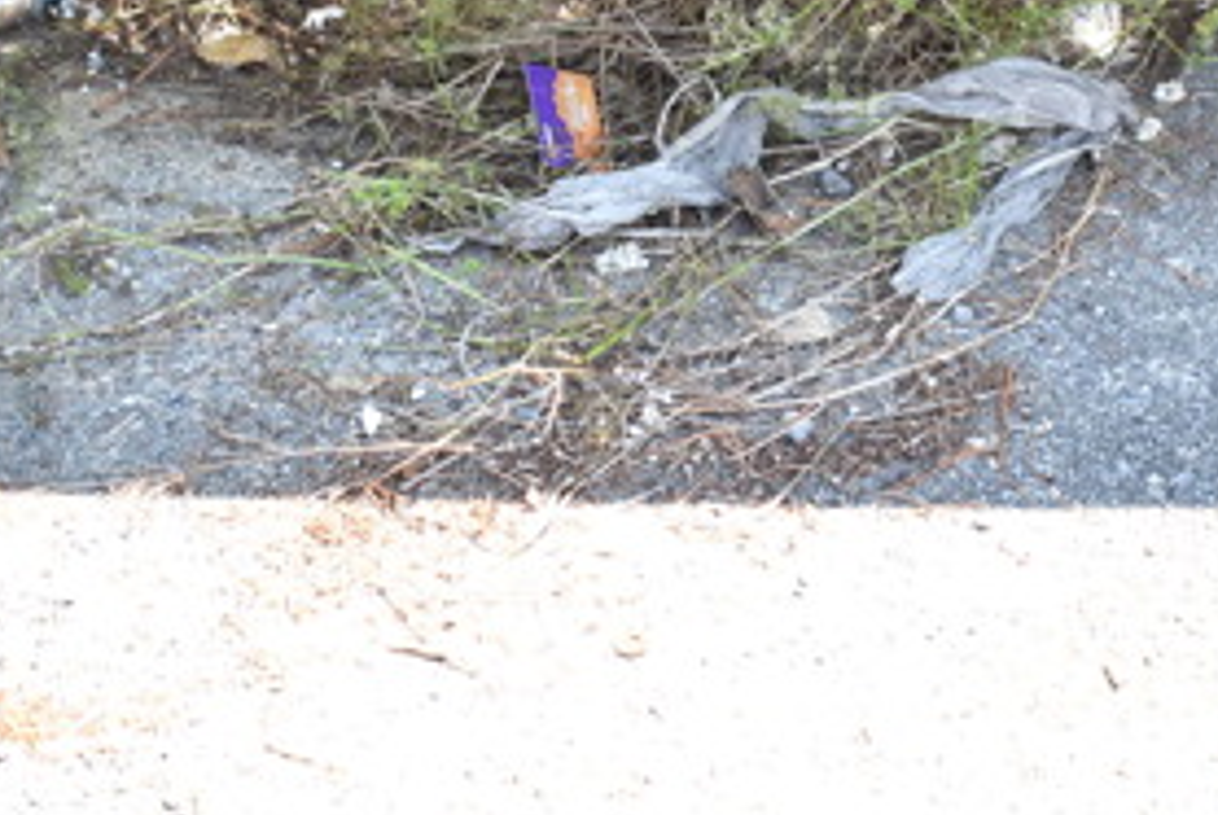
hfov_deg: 29.0
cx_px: 789
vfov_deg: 19.0
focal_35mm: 69
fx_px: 2340
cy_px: -70
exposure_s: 1/80
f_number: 3.8
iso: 100
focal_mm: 21
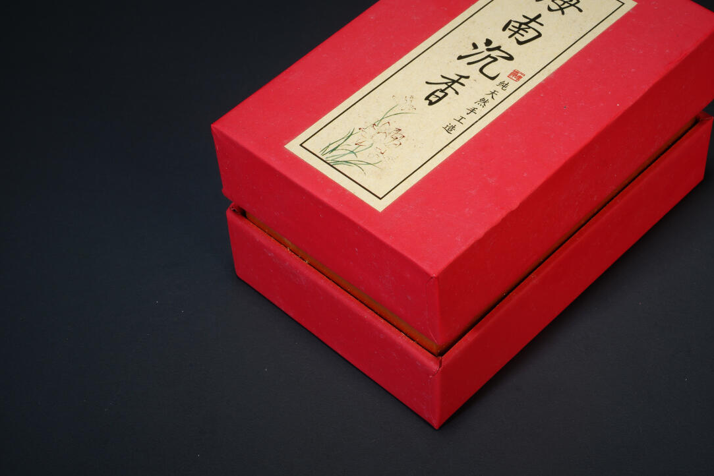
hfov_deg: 26.9
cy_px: 171
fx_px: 1487
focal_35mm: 75
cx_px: 434
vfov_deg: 18.1
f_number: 18
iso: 100
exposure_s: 1/160
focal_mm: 39
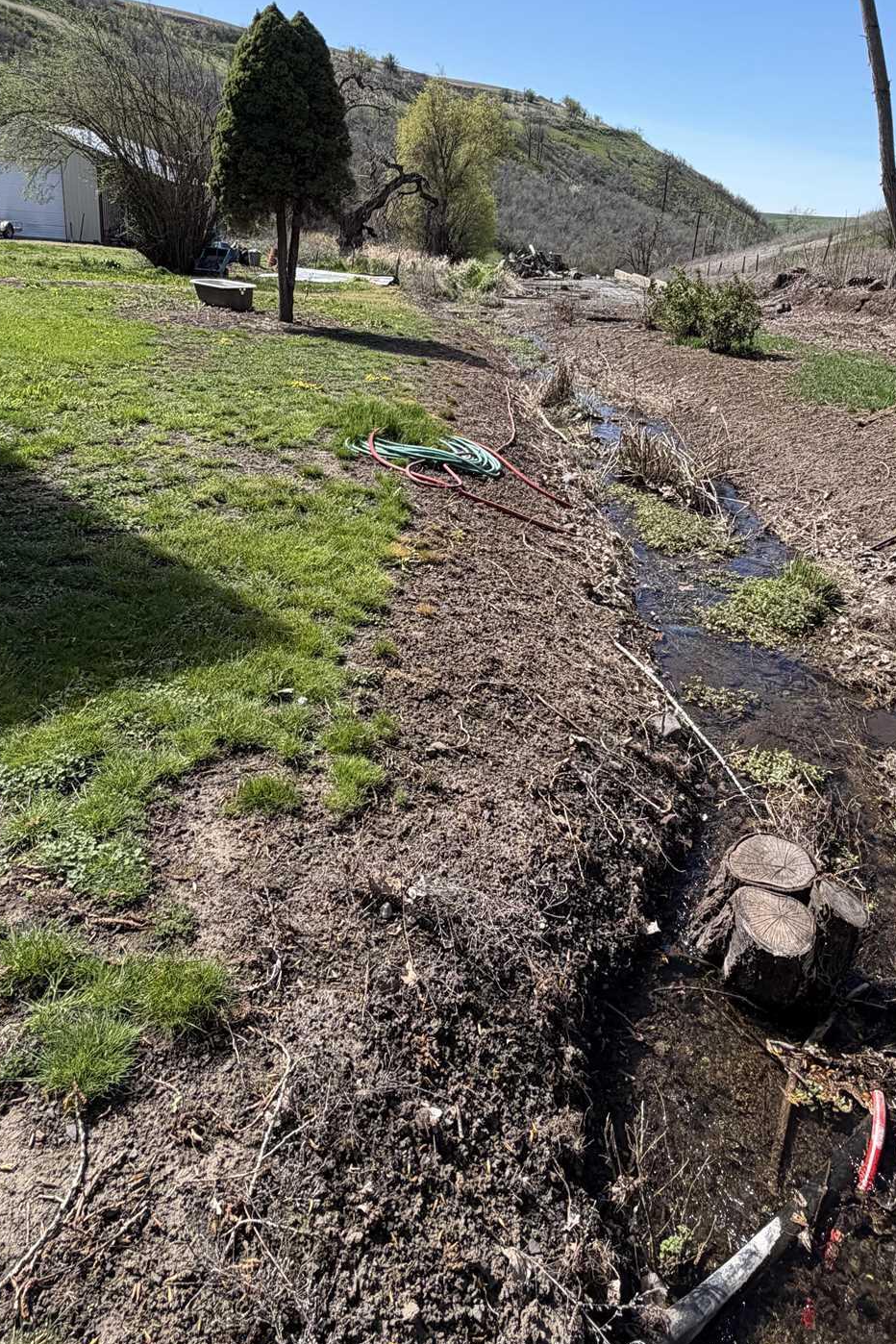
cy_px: 519
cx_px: 462
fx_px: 896
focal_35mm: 24
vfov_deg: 72.7
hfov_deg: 53.1
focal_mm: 2.22
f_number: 2.2
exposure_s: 1/770
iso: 40
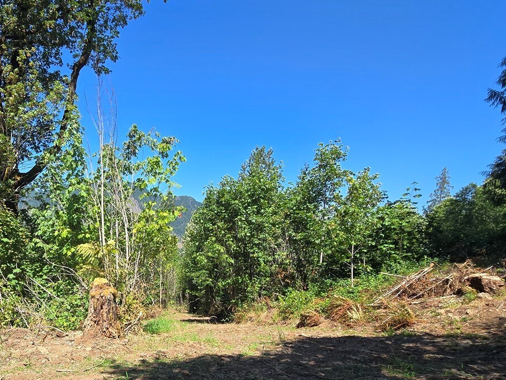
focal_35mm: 23
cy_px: 268
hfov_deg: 67.9
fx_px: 336
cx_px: 111
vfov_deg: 56.9
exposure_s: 1/1019
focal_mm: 2.2
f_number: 2.2
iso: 50
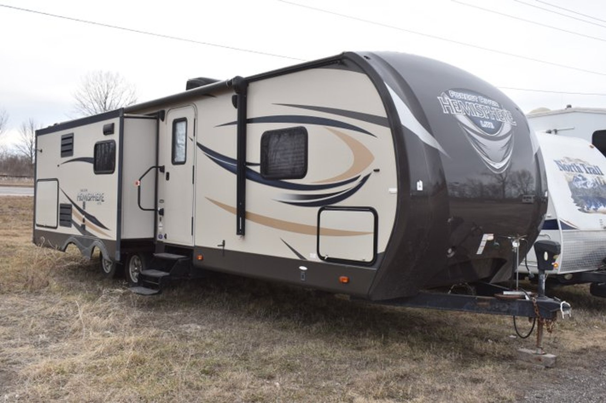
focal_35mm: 36
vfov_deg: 36.9
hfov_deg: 53.1
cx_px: 303
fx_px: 606
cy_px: 202
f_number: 6.3
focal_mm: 24
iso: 100
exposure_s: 1/200
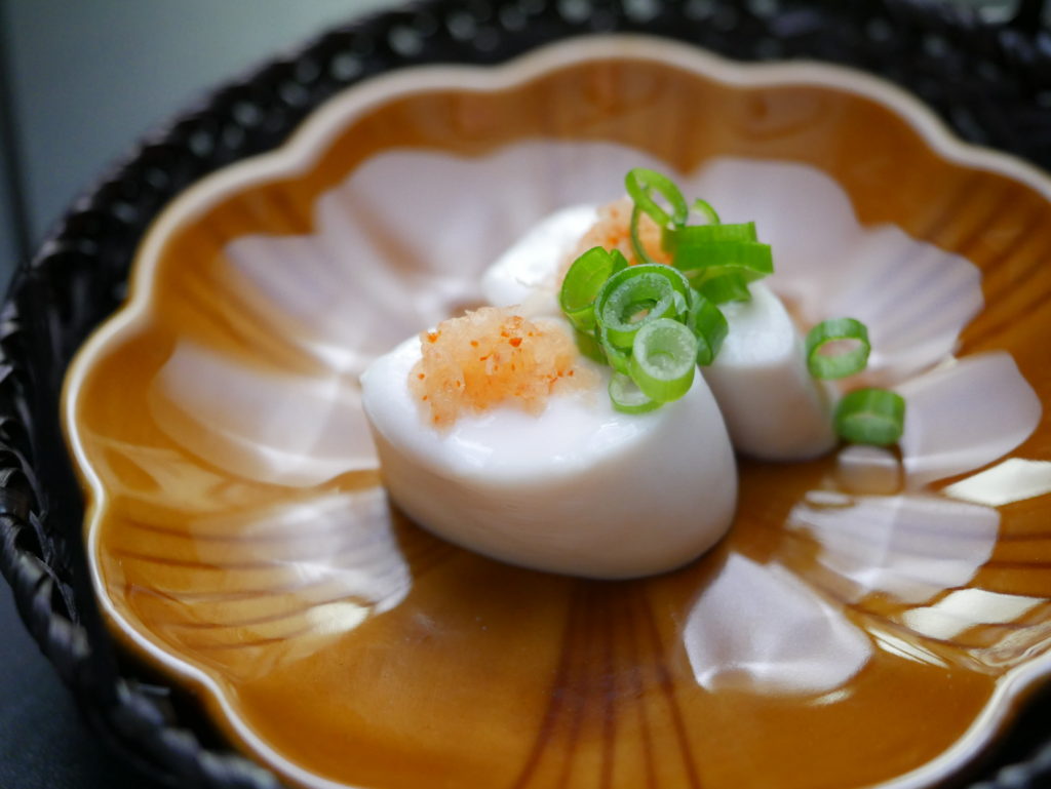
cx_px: 526
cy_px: 394
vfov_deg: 18.4
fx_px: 2430
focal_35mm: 80
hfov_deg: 24.4
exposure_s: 1/100
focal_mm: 40
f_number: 2.8
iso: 2000
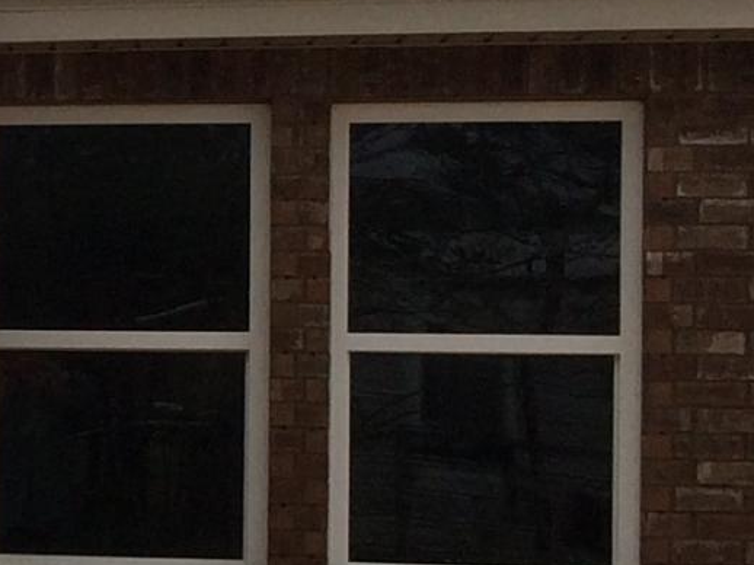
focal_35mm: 168
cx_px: -974
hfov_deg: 10.4
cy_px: 380
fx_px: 3658
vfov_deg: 8.8
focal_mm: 4.15
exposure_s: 1/1026
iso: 32
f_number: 2.2
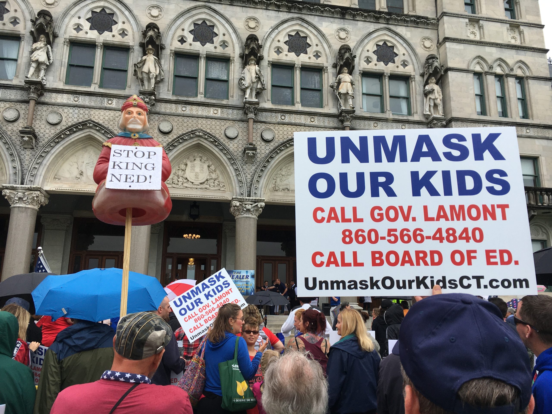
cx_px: 276
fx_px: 462
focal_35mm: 29
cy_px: 207
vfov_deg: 48.2
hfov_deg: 61.7
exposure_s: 1/574
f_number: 2.2
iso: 25
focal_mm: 4.15
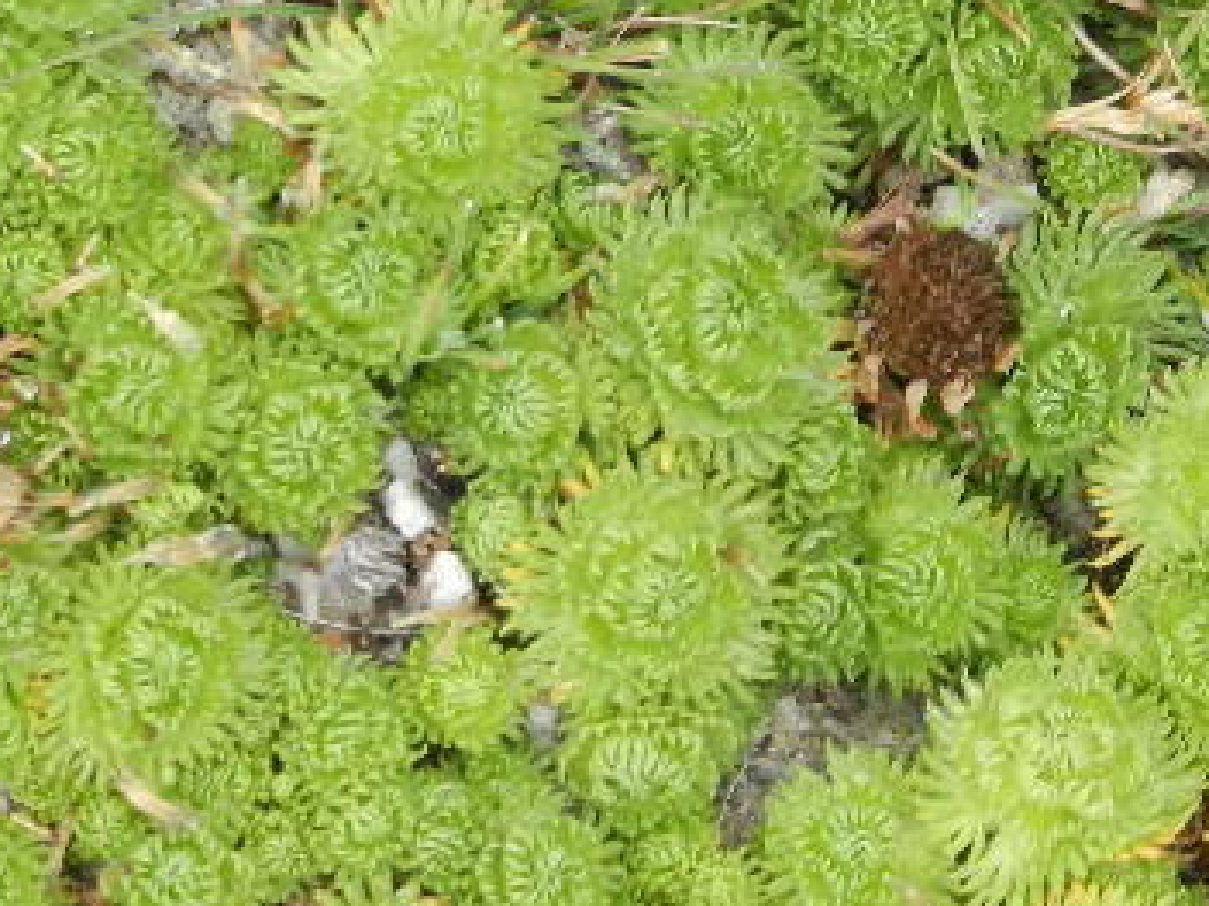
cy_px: 7
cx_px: 782
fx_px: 13128
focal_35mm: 376
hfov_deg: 5.3
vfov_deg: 3.9
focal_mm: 29.7
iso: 160
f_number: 5.3
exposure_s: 1/200
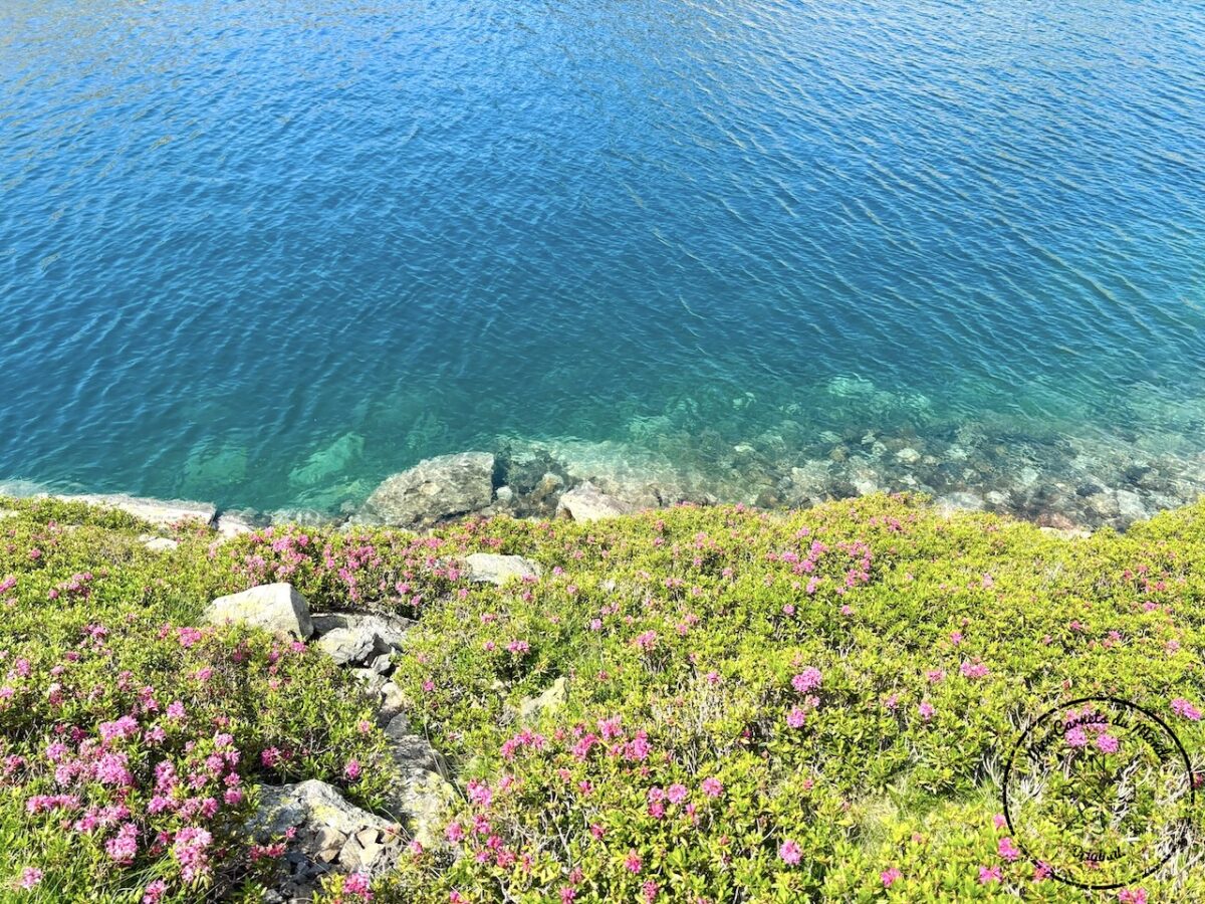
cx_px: 602
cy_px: 452
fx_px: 905
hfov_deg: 67.3
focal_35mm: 26
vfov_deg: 53.1
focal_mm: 5.96
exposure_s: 1/1047
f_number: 1.6
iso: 50
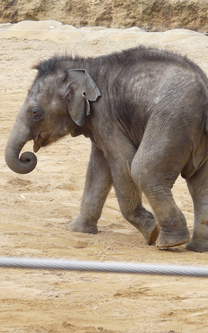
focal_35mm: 342
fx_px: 3102
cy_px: 167
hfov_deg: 3.8
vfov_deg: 6.1
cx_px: 121
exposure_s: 1/200
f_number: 4
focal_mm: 33.2
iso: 100
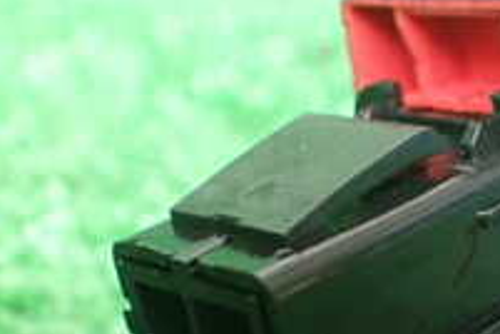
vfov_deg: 14.5
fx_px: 1292
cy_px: 336
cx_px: 343
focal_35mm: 93
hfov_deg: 21.8
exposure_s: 1/40
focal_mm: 5.4
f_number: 2.3
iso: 800
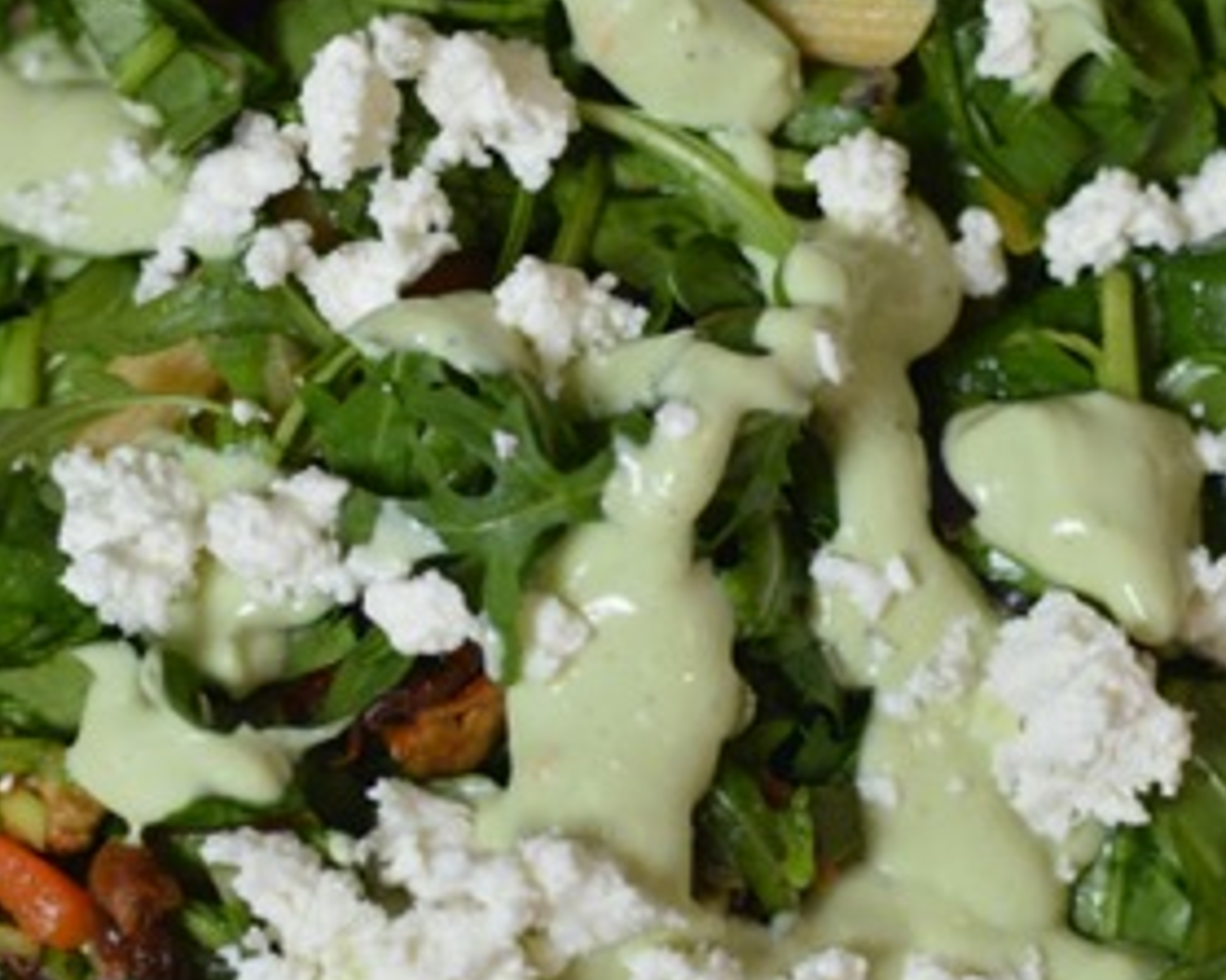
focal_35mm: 113
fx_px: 4102
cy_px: 497
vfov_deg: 13.6
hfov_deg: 17.0
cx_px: 628
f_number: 3.2
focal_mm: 35
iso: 200
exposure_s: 1/80
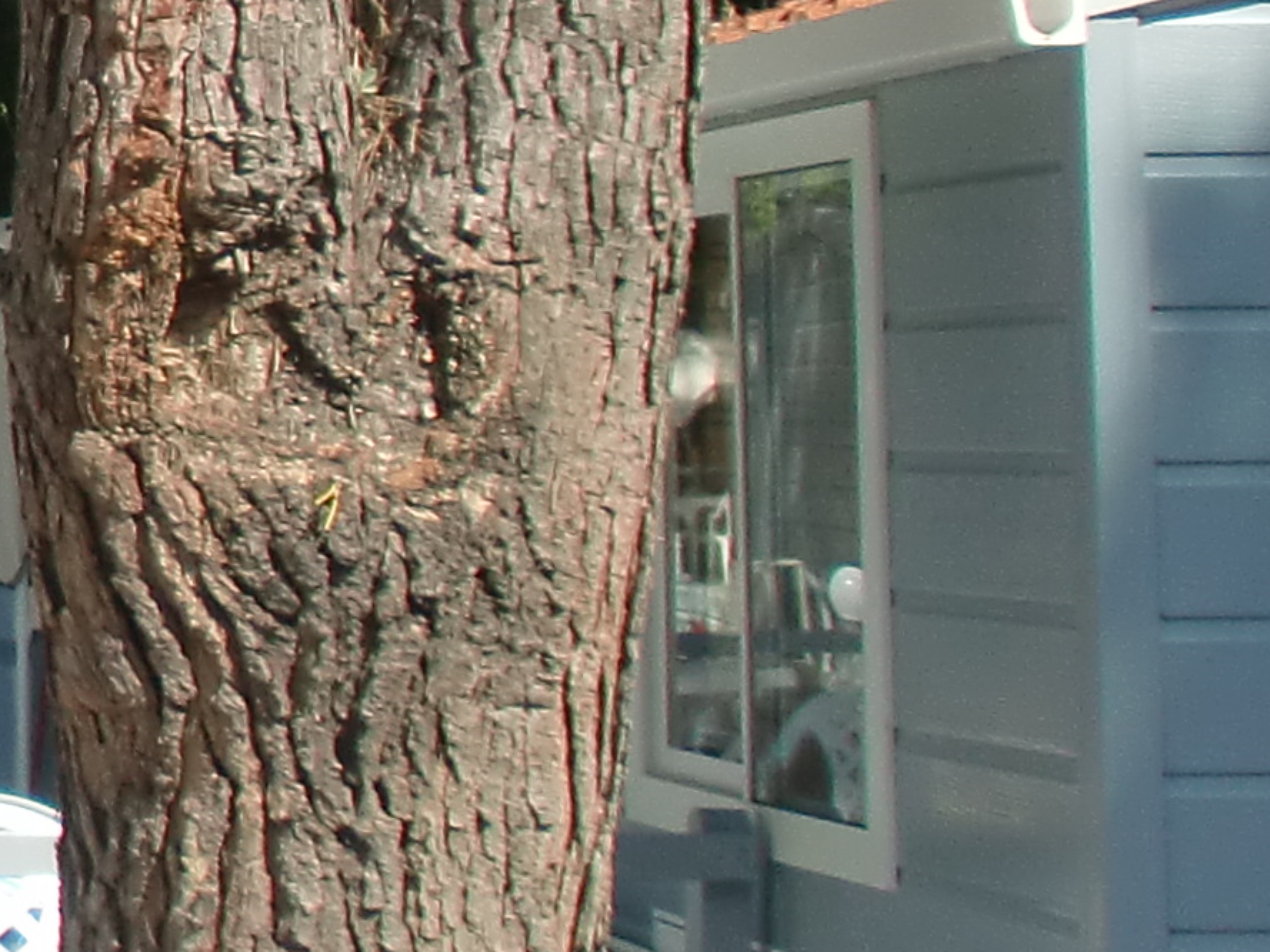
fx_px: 4293
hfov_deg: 14.1
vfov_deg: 12.5
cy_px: 29
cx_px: -1276
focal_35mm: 117
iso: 64
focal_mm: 4.65
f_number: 2.6
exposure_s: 1/800
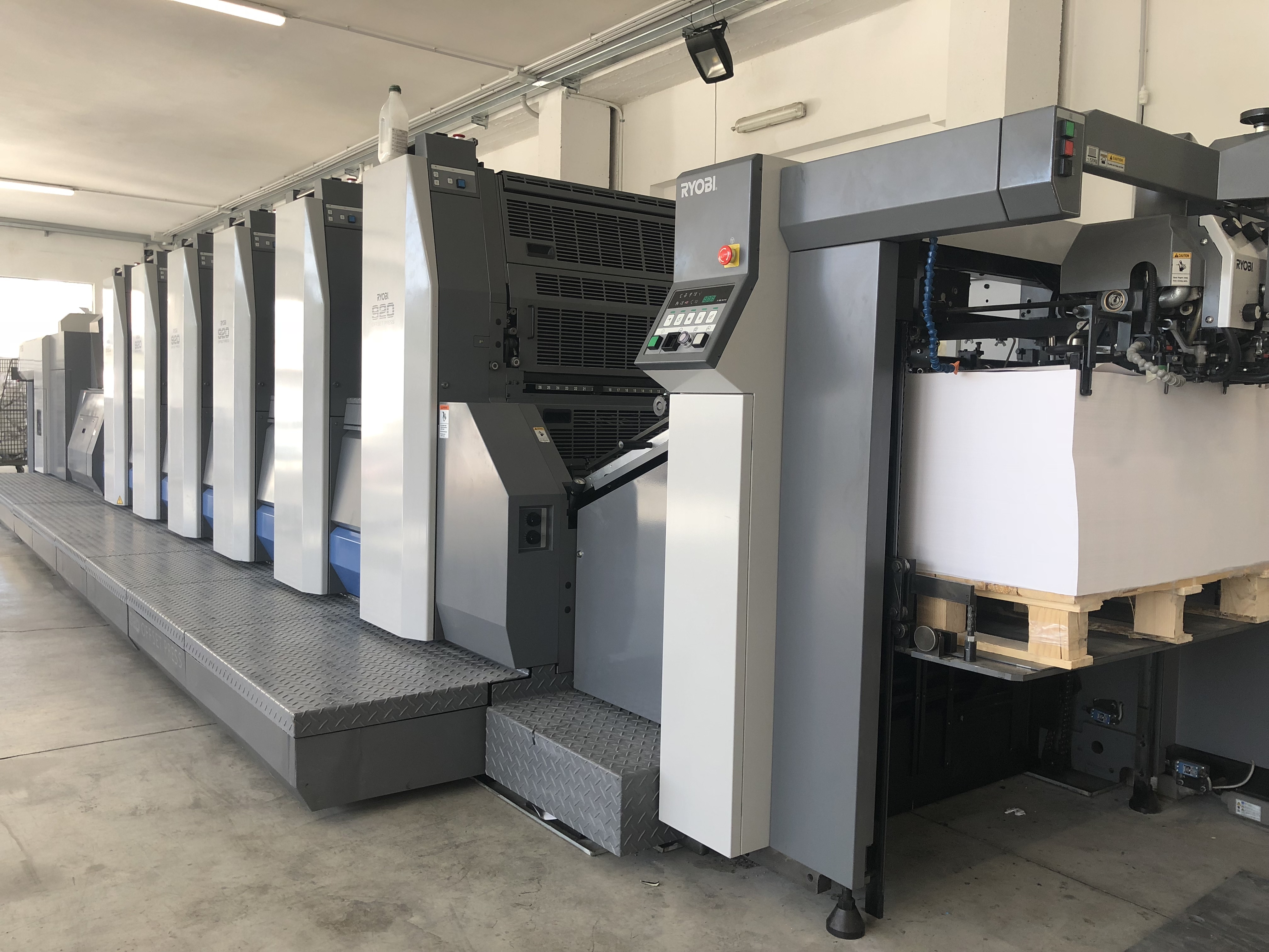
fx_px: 1026
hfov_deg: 63.4
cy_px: 476
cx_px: 634
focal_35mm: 28
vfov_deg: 49.7
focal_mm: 4
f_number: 1.8
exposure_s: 1/100
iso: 25
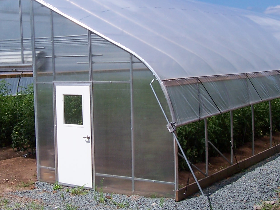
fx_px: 510
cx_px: 109
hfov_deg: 30.6
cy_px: 74
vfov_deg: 23.2
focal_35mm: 63
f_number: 5.6
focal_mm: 5.6
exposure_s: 1/750
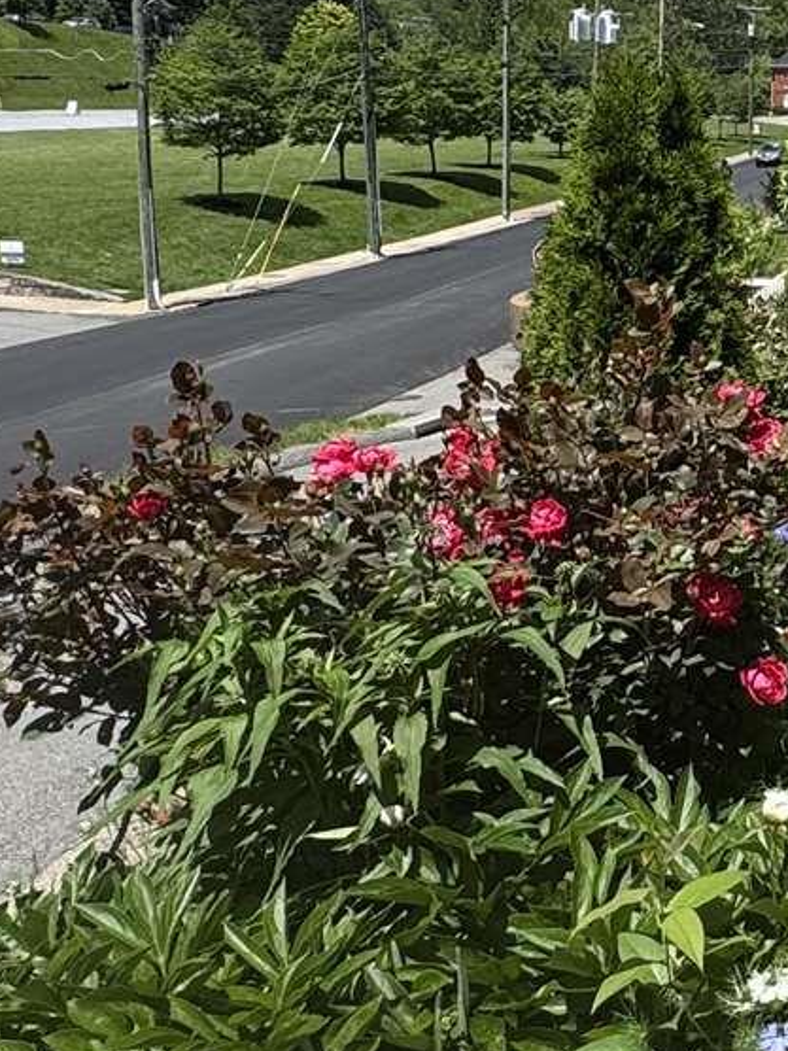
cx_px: 1166
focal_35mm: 58
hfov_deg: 21.4
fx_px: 1760
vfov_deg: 32.9
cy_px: 350
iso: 50
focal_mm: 2.22
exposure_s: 1/1449
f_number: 2.2
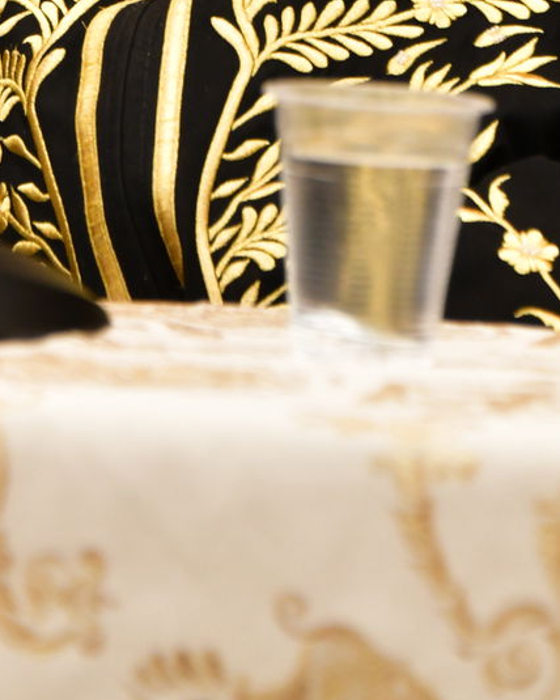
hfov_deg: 2.9
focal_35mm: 534
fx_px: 11063
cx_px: 195
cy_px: -544
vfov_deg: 3.6
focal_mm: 145
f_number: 5.6
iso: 1600
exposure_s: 1/100
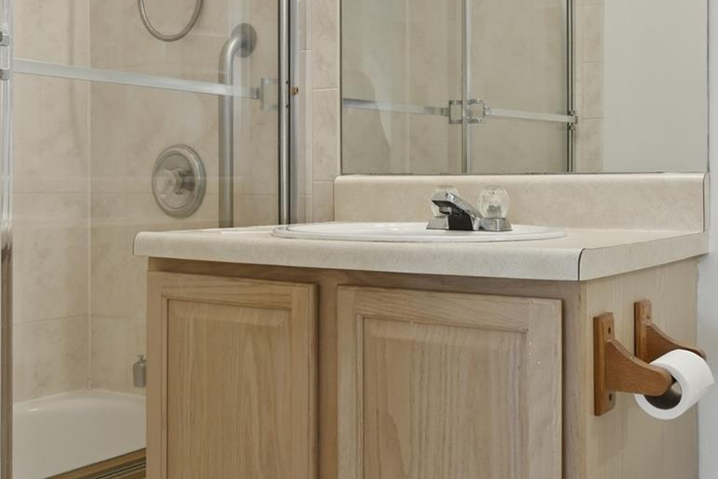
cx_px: 417
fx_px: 924
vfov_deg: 28.9
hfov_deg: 42.3
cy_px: 168
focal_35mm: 46
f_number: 11
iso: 100
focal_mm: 17.5
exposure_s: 1/3.33
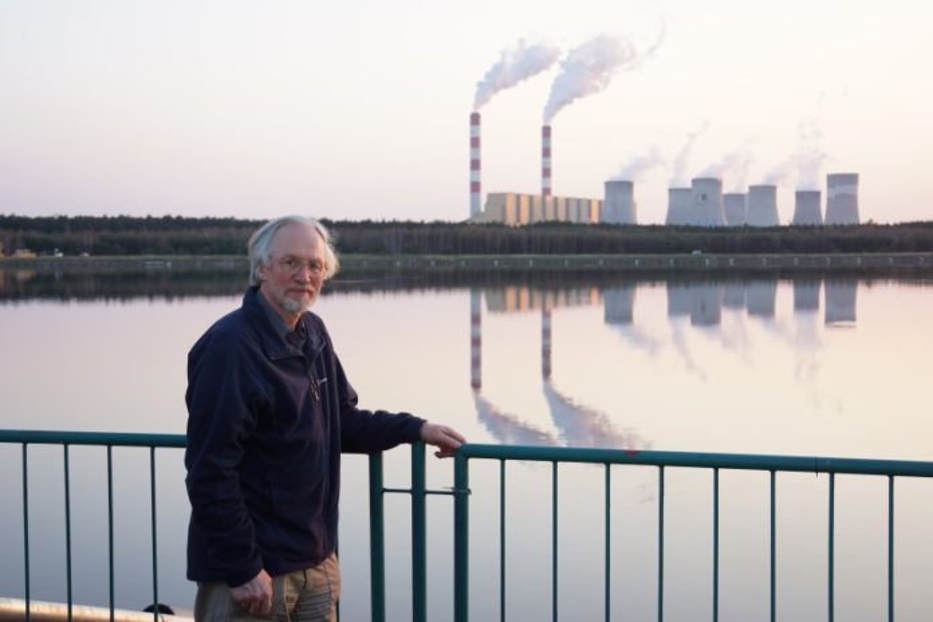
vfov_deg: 28.1
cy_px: 311
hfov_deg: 41.1
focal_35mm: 48
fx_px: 1244
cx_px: 466
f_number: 4.5
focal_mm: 32
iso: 125
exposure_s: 1/60
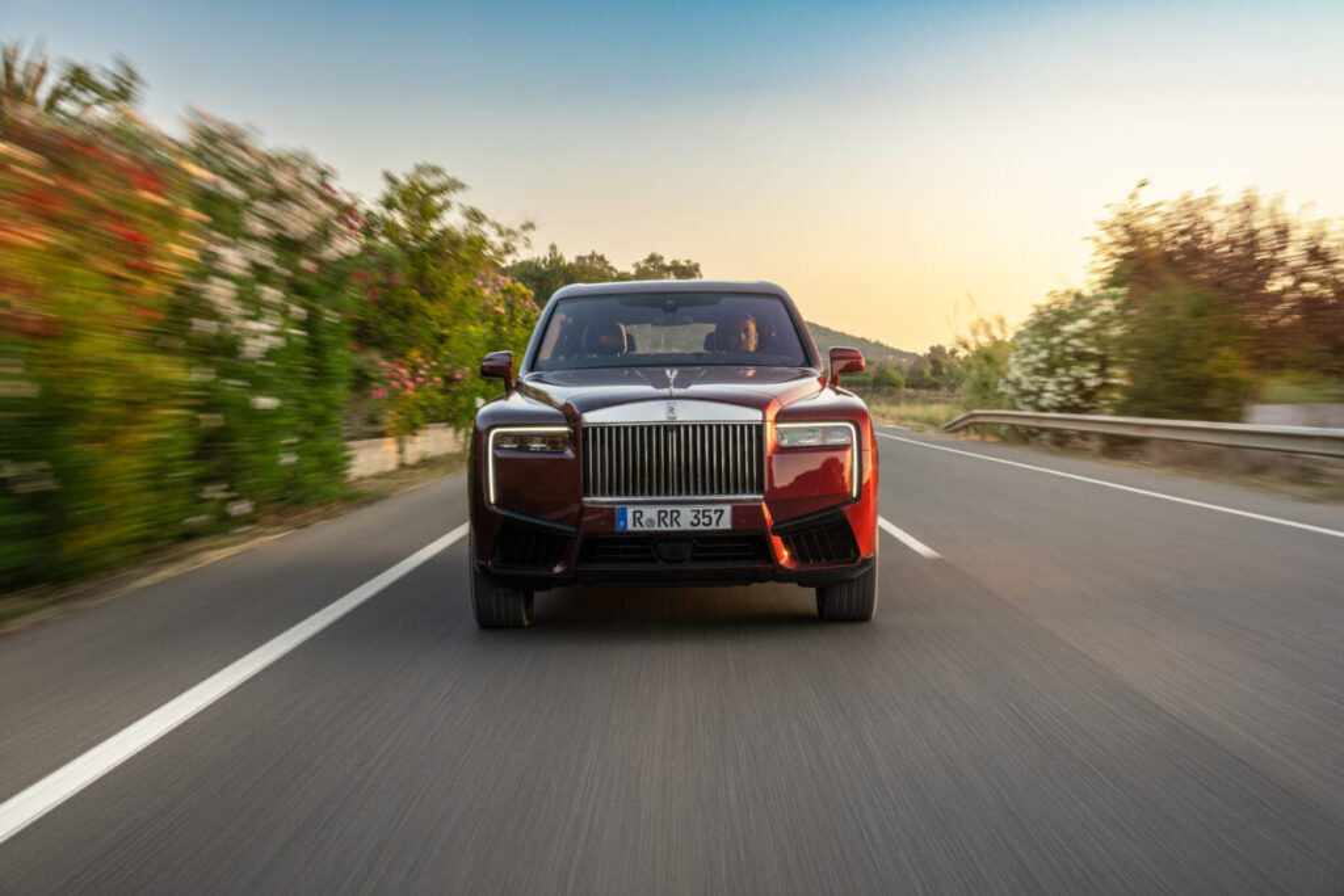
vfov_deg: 28.1
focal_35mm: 48
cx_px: 672
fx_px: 1792
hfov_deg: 41.1
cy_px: 448
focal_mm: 48
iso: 320
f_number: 8
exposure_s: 1/20
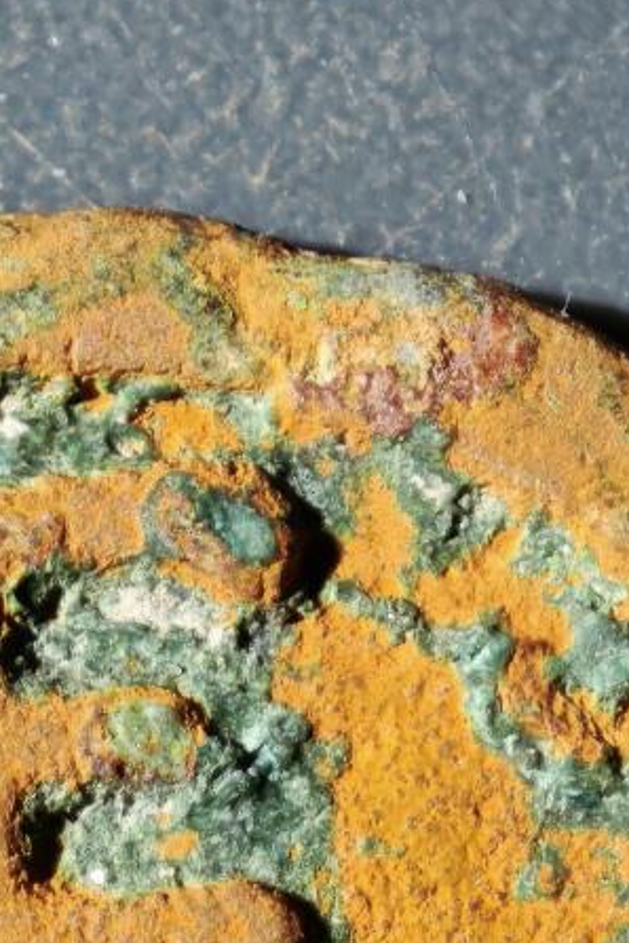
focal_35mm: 482
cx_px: 6
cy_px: 1565
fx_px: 12631
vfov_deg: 4.2
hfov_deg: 2.9
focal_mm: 9
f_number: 2
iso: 250
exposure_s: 1/100
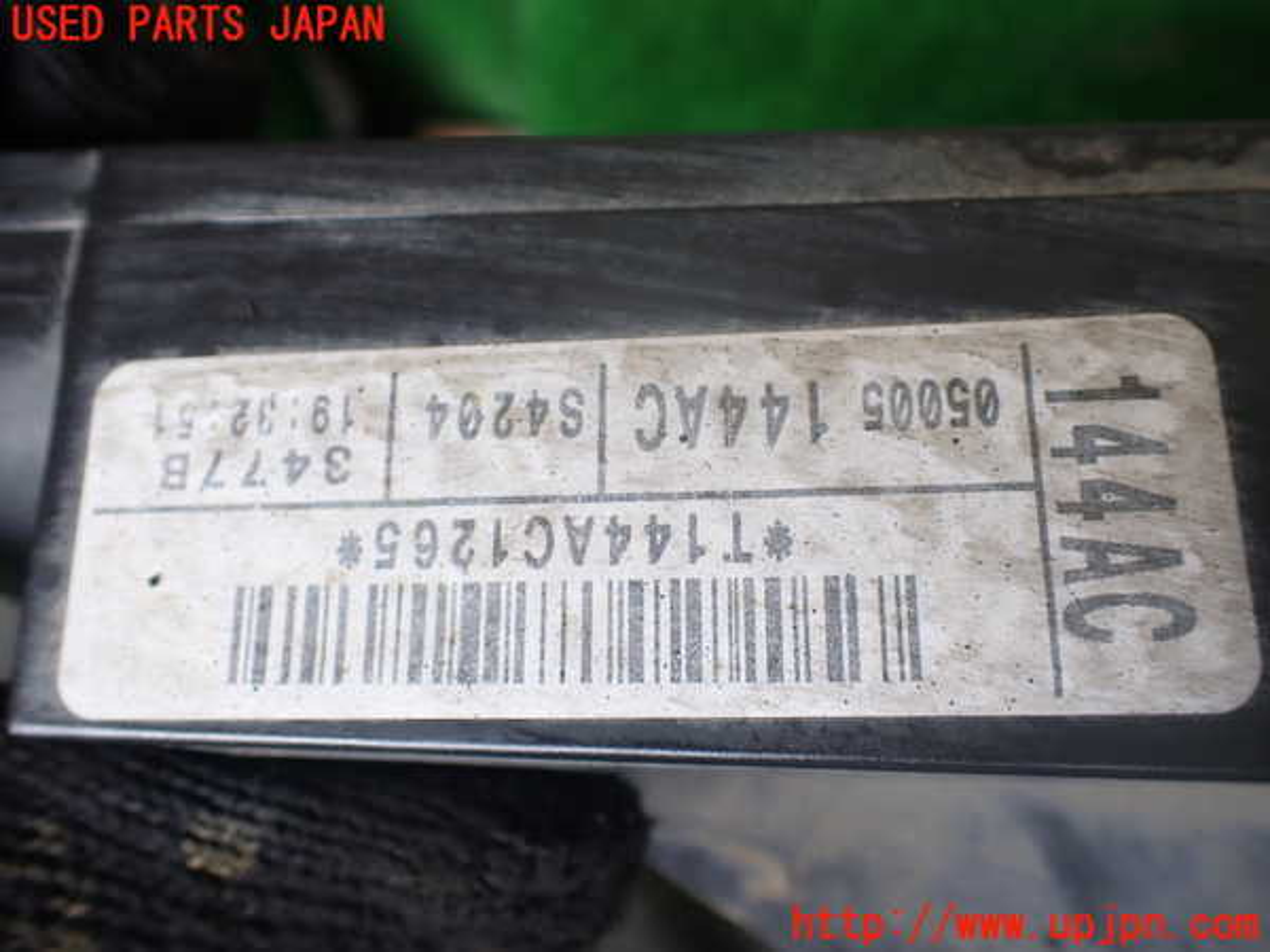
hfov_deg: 60.0
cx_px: 635
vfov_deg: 46.8
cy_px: 476
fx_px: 1101
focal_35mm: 30
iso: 200
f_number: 2.3
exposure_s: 1/125
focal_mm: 5.4
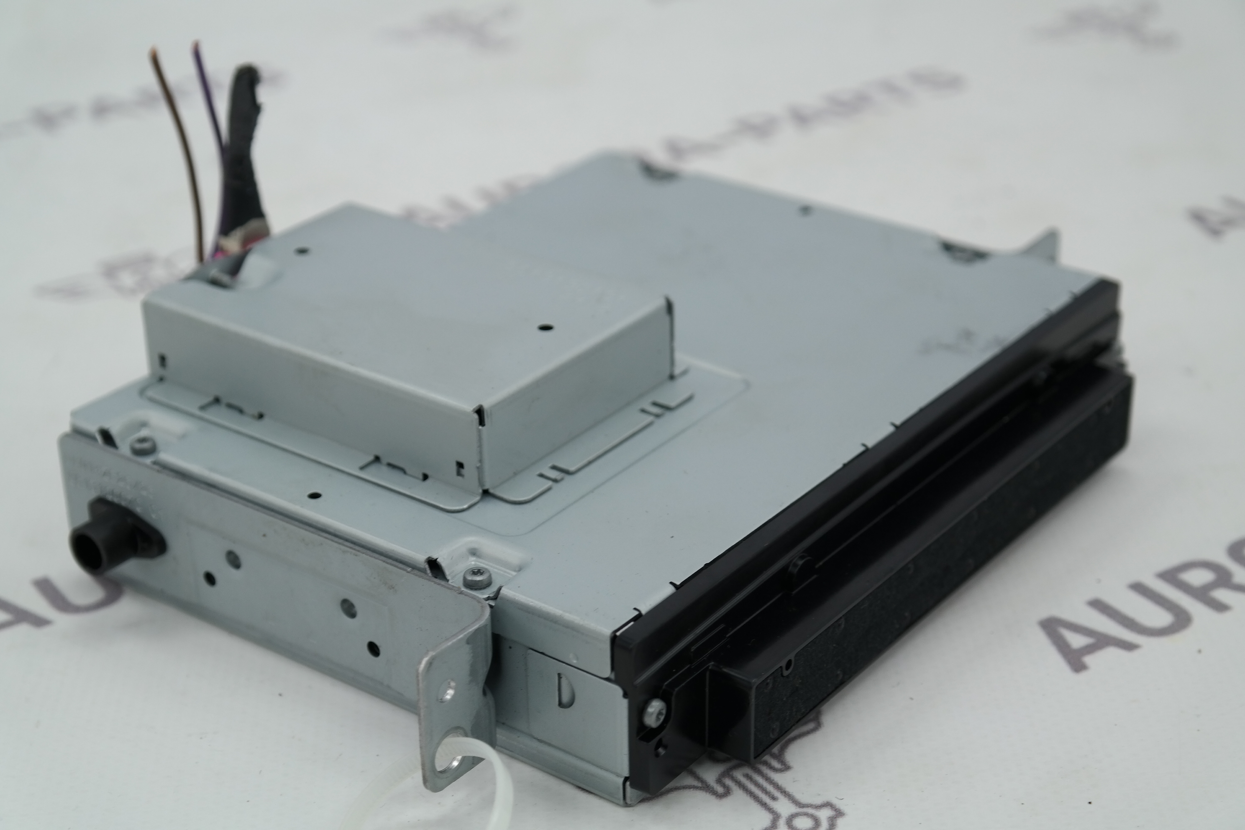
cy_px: 415
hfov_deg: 29.2
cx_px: 622
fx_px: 2386
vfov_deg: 19.7
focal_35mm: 69
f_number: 5
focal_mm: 45
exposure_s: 1/80
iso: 200
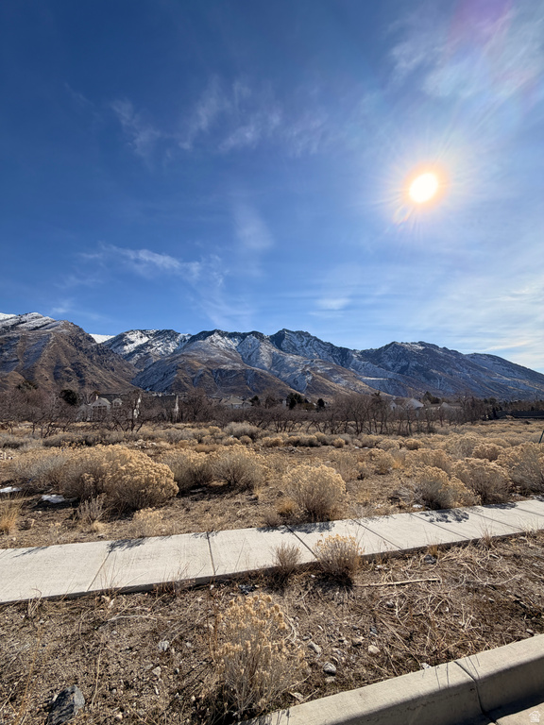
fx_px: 293
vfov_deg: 102.1
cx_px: 272
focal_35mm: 14
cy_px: 362
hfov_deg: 85.7
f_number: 2.2
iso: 25
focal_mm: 2.22
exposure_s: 1/1656
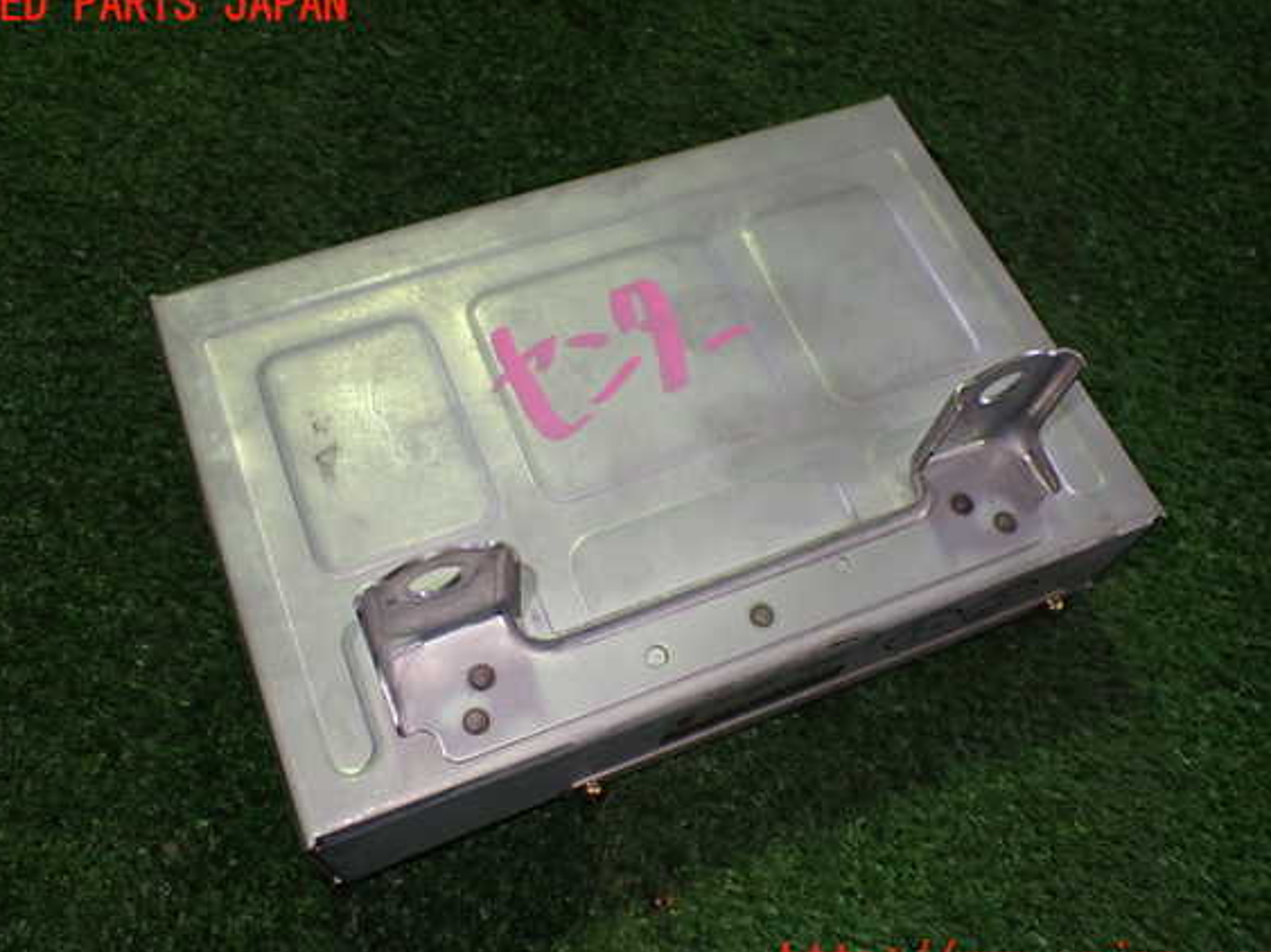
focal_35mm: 32
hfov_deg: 56.8
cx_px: 614
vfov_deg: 44.1
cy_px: 485
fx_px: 1175
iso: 400
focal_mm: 5.4
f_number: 2.3
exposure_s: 1/125
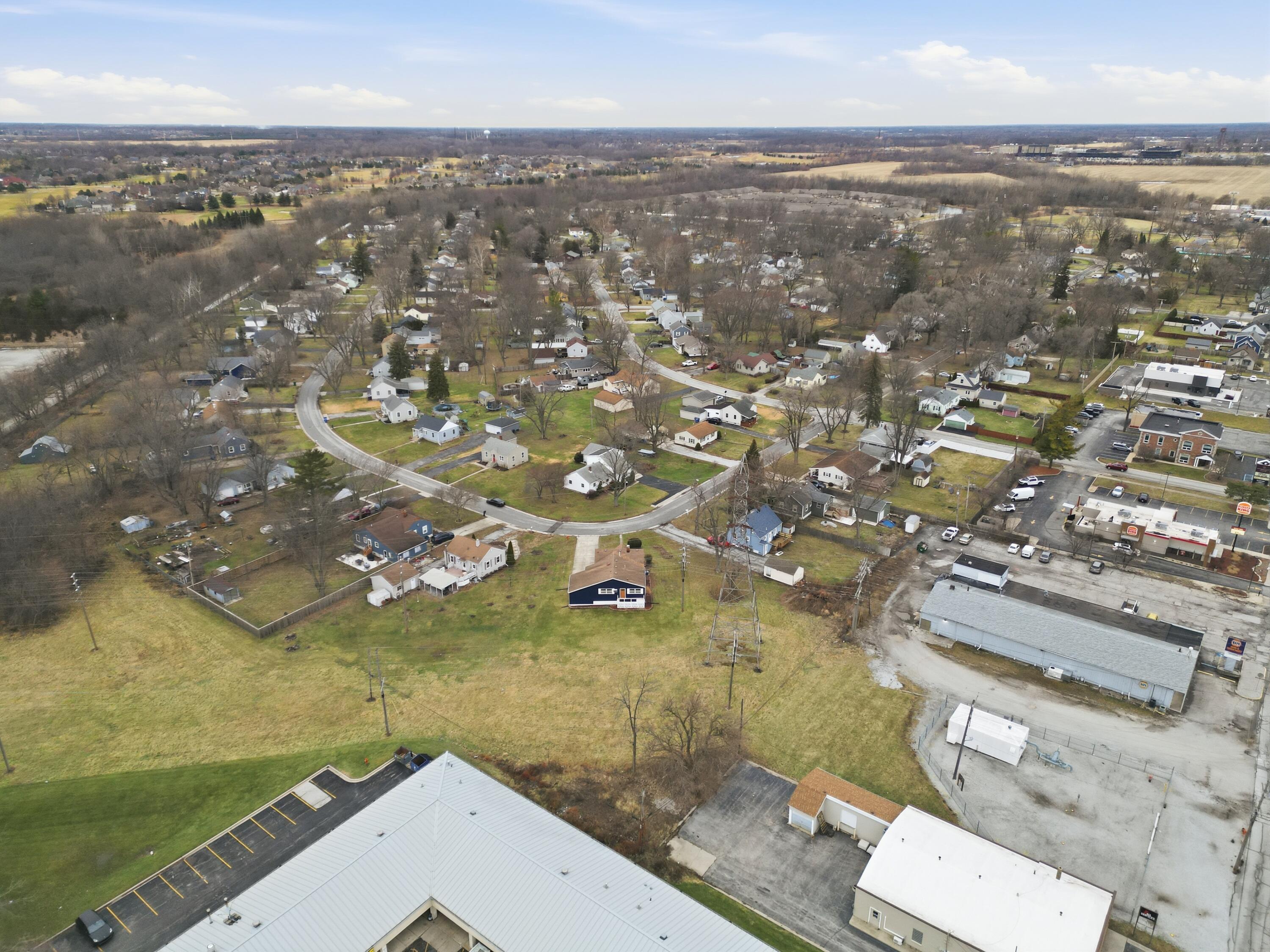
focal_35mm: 24
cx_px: 635
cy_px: 476
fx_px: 881
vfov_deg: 56.8
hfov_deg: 71.6
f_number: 1.7
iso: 200
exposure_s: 1/400
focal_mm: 6.7
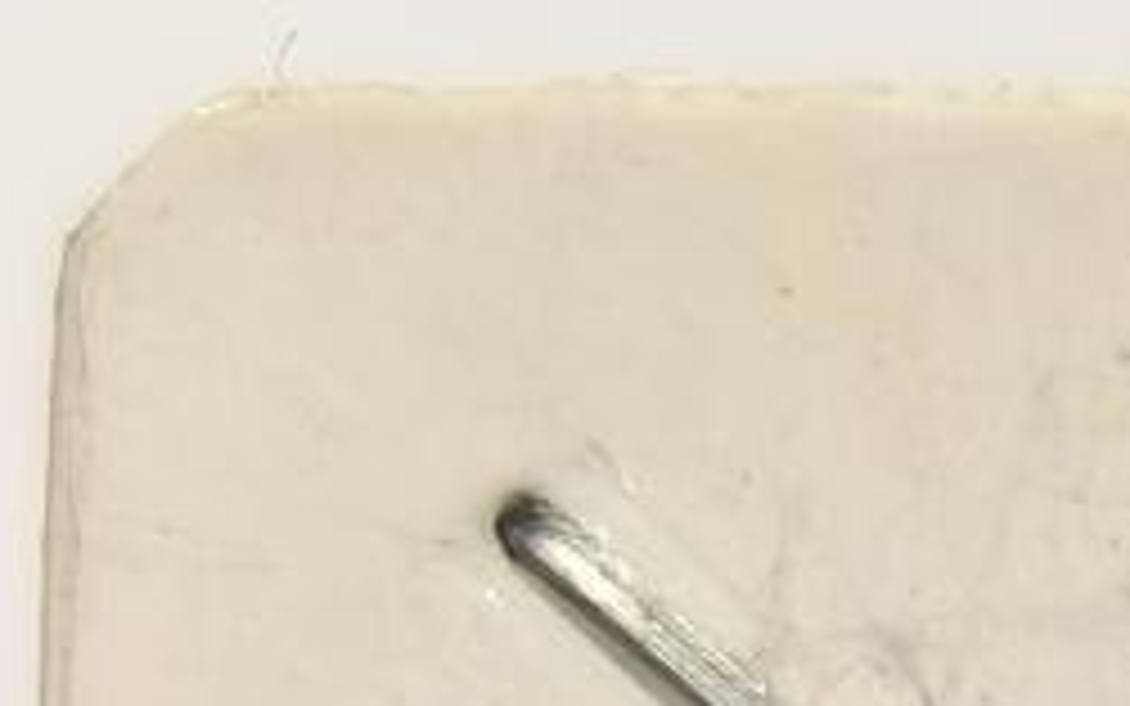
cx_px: 2940
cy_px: 2788
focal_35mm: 410
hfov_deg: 4.9
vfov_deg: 3.1
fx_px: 12629
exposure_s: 1/100
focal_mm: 6.98
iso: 320
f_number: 2
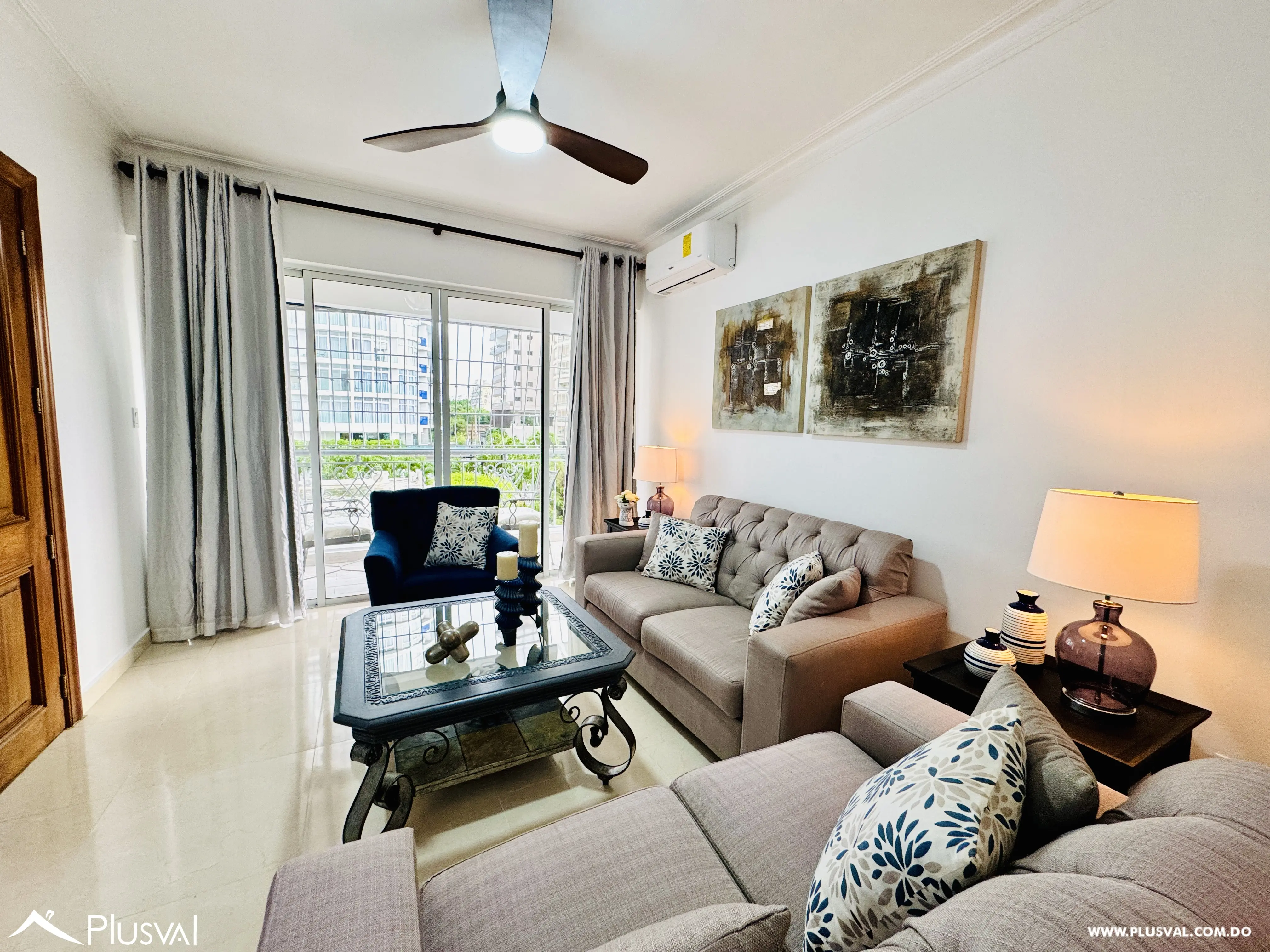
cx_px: 635
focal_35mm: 14
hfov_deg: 102.1
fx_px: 514
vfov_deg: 85.7
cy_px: 476
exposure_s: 1/120
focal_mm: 2.22
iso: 160
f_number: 2.2
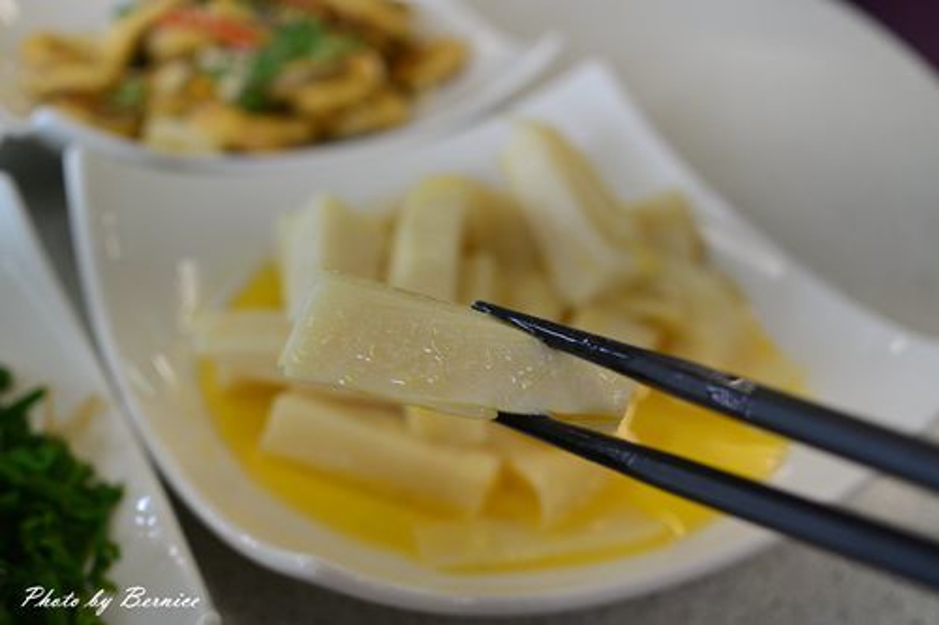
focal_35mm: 49
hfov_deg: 40.4
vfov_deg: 27.5
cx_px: 470
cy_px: 312
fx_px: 1278
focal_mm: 18.5
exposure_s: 1/320
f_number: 2.2
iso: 200
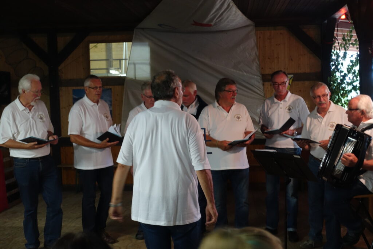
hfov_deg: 40.3
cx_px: 186
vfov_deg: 27.5
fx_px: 508
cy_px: 124
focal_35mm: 49
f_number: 2.8
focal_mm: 18.1
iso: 800
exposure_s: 1/13
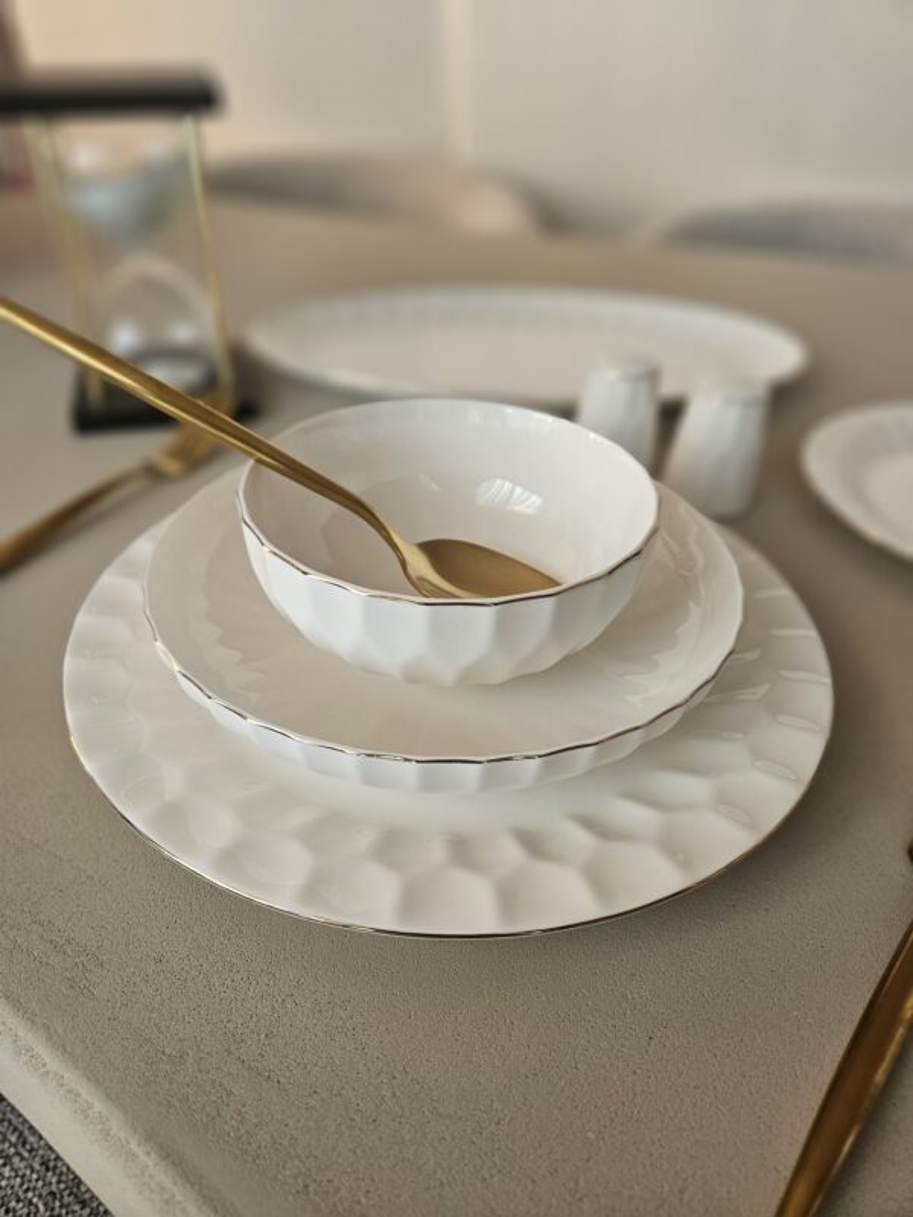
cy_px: 608
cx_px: 456
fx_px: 809
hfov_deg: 58.9
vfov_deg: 73.9
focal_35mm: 23
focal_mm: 5.4
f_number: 1.8
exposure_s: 1/120
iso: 160
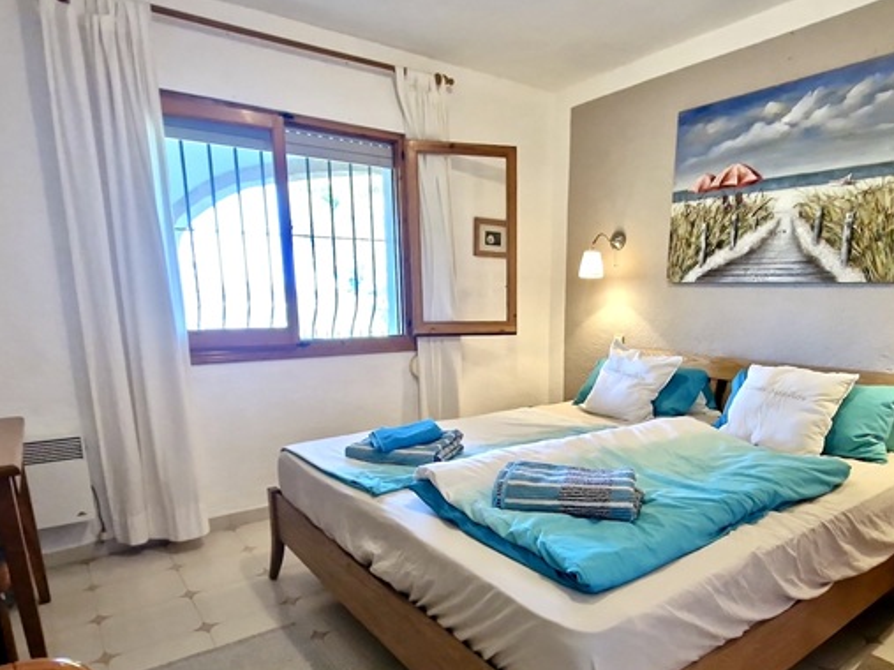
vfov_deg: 62.1
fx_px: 542
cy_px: 439
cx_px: 510
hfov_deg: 78.5
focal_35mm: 21
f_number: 2.2
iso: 299
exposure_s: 1/50
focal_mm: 2.2
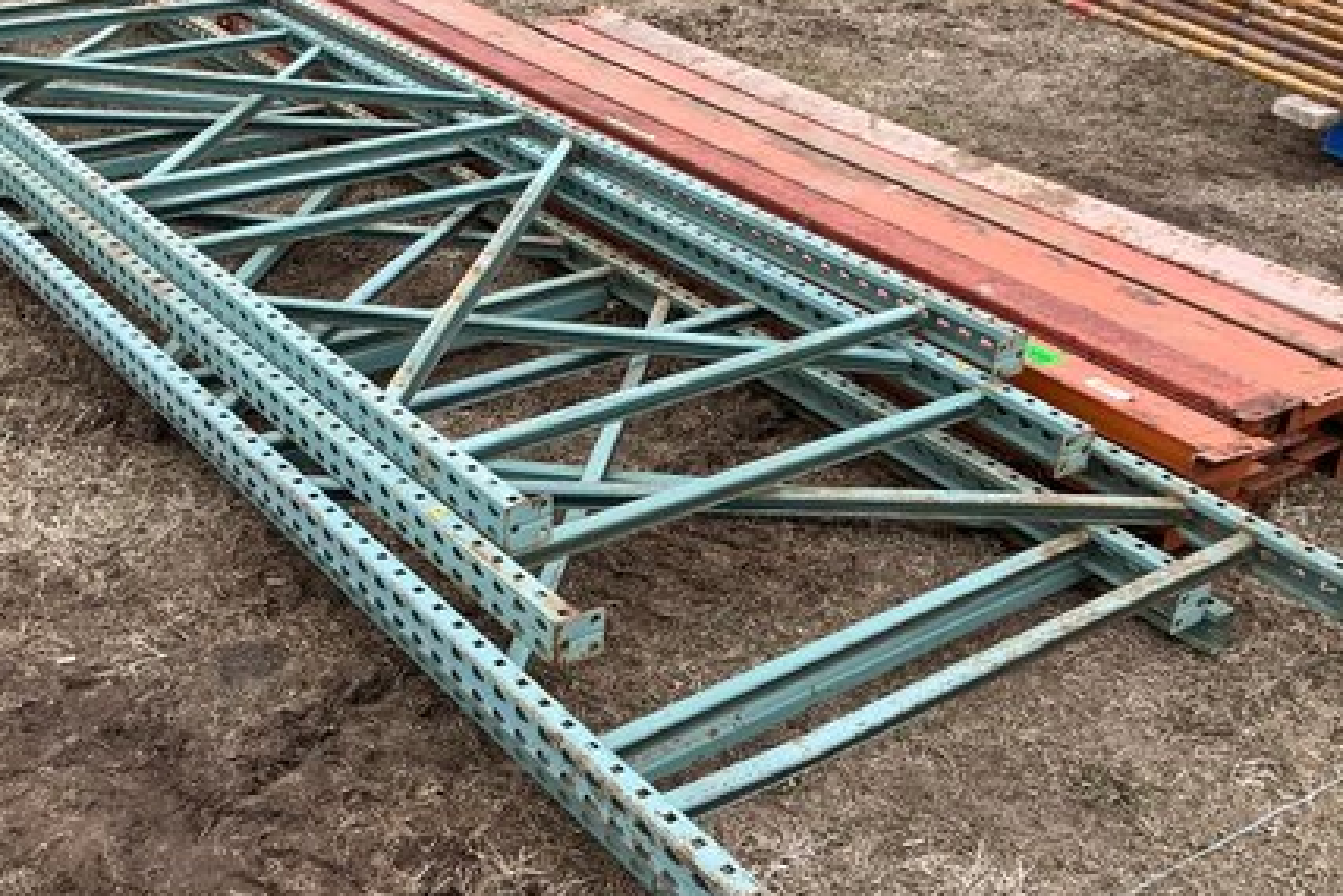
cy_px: 498
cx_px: 590
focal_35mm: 43
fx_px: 1605
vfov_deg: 31.2
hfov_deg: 45.3
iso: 25
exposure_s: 1/348
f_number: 1.8
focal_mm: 3
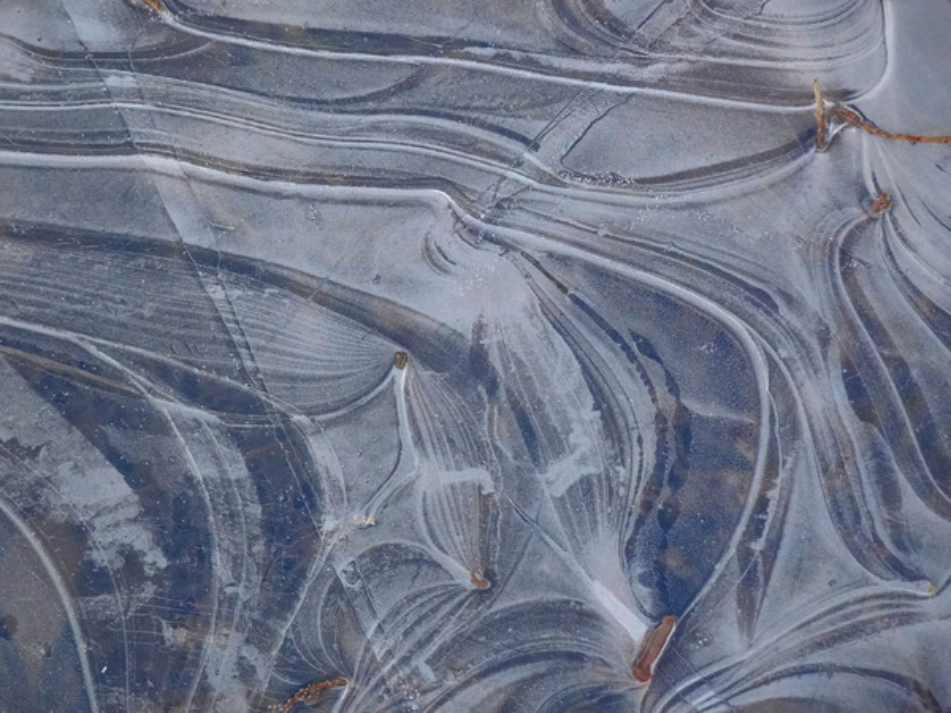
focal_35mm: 225
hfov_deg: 8.8
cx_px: 476
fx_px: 6181
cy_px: 356
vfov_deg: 6.6
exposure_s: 1/250
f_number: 6.3
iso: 640
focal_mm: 36.38
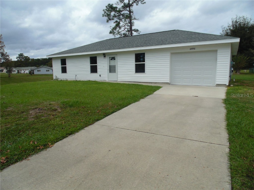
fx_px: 161
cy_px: 95
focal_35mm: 22
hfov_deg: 76.4
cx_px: 127
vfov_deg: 61.1
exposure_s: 1/160
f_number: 9.7
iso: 80
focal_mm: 4
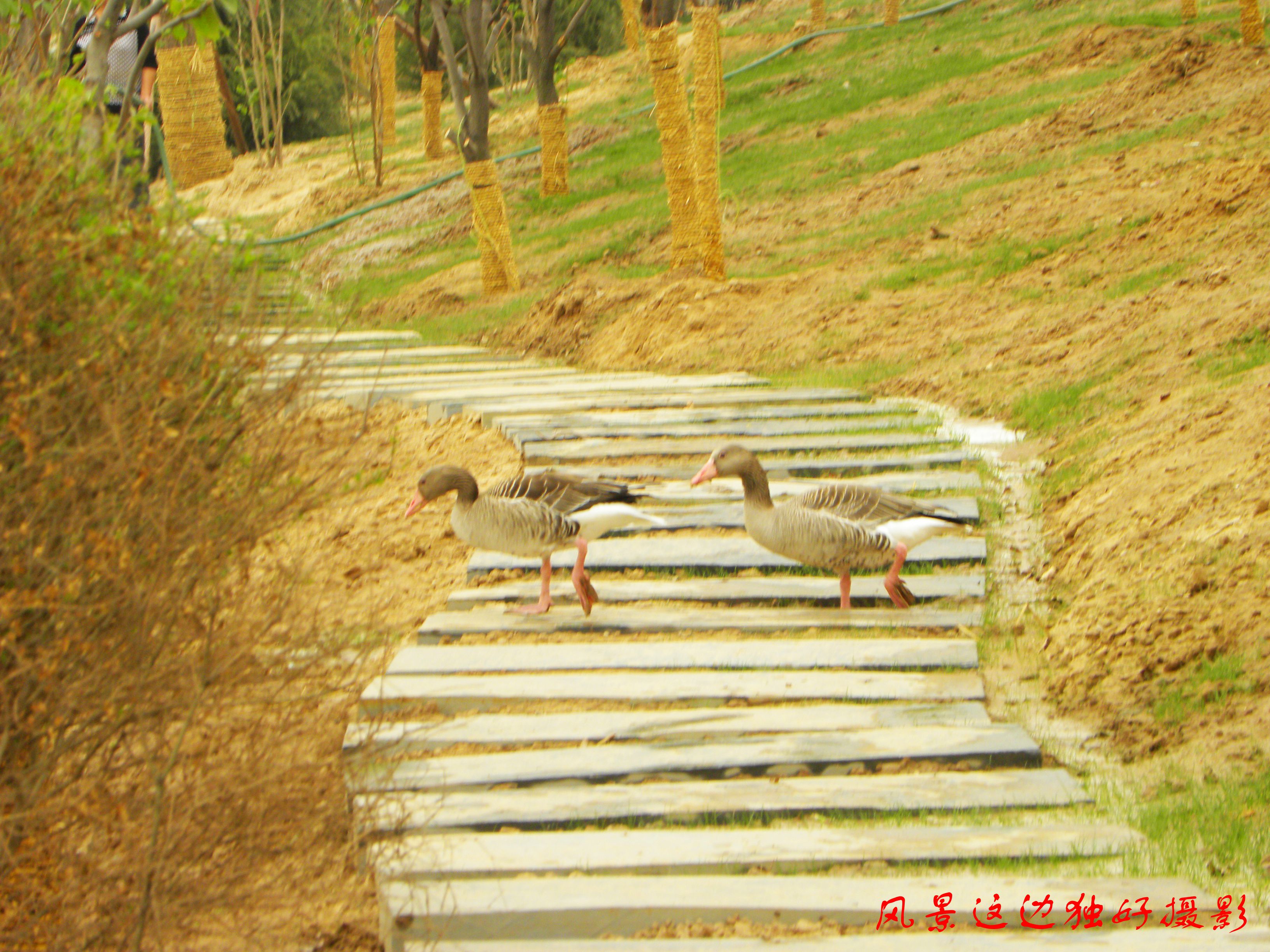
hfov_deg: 10.7
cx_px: 635
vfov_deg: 8.1
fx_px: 6751
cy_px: 476
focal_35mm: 184
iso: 64
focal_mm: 32.7
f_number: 4.5
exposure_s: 1/153
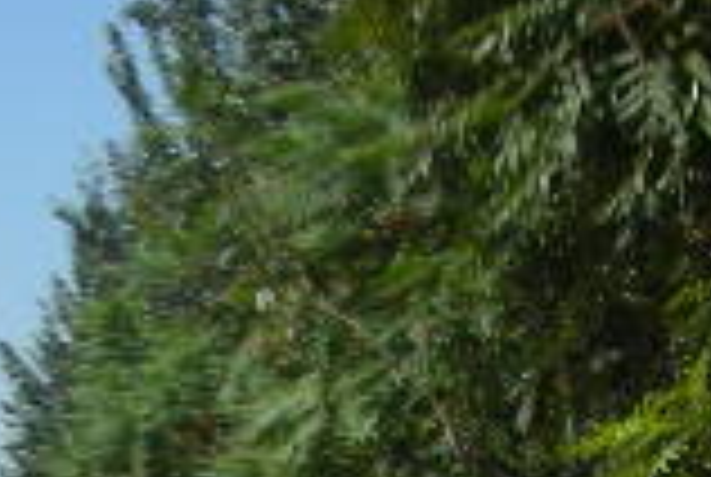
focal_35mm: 147
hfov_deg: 13.9
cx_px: 288
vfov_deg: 8.7
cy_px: 1022
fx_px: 2909
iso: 50
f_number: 8.5
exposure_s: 1/70.6
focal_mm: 5.8
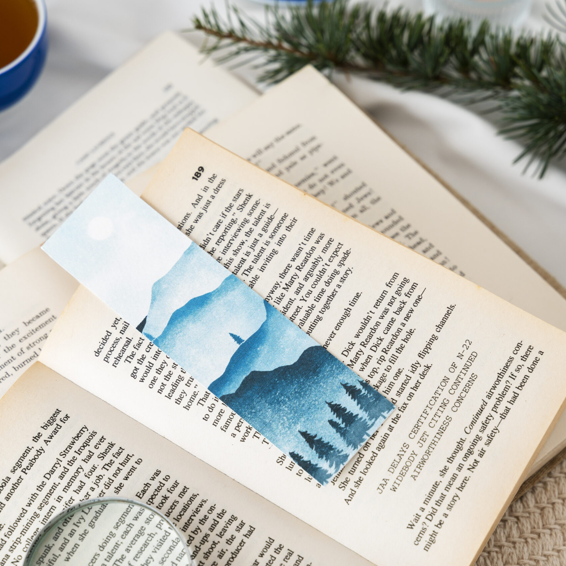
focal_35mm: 77
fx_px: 1424
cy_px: 312
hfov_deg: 22.5
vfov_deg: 22.5
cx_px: 284
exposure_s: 1/500
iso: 400
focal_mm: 60
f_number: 5
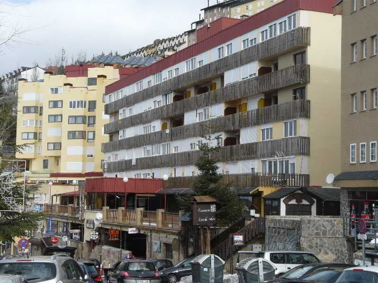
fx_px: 699
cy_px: 142
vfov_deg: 22.9
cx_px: 189
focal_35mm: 64
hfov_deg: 30.3
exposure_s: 1/320
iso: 100
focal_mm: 10.5
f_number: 5.6
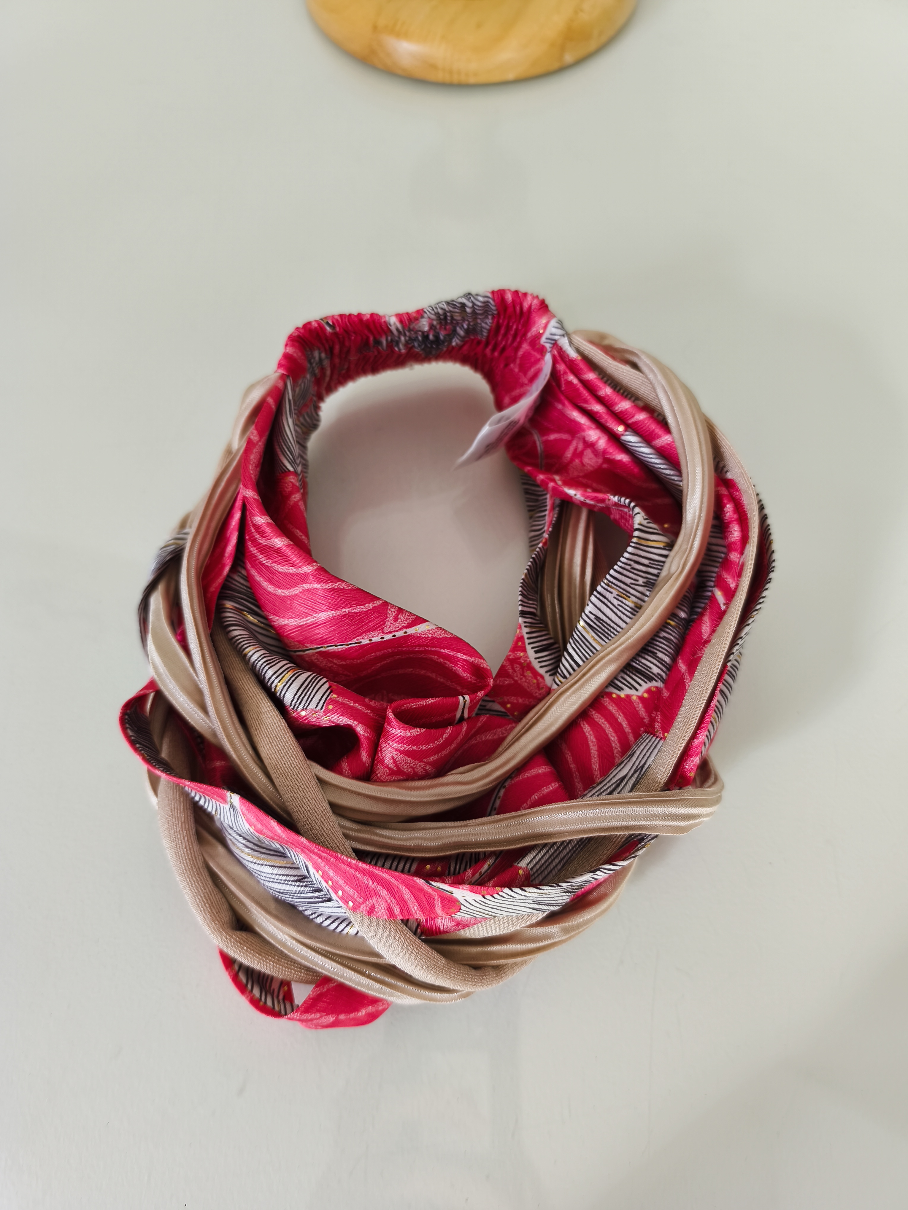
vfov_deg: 73.9
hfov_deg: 58.9
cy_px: 605
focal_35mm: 23
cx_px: 454
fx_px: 804
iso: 50
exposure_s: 1/50
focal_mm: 6.14
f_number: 1.65
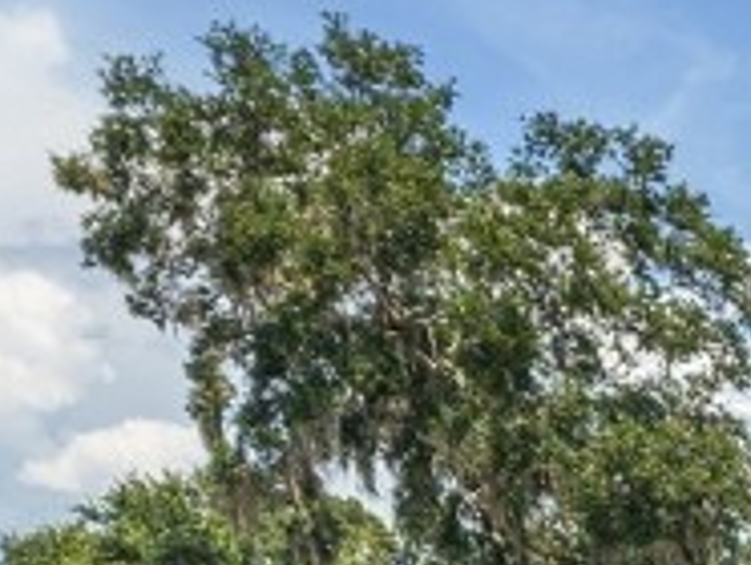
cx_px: 1918
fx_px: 2867
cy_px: 1320
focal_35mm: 132
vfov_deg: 10.0
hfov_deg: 11.6
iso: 230
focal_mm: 8.67
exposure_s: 1/4000
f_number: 1.8
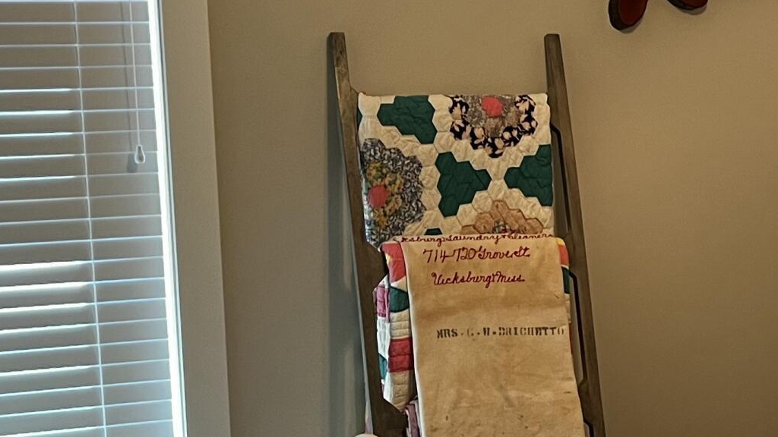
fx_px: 1712
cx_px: 819
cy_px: 288
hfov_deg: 24.2
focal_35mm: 83
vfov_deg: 14.5
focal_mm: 5.7
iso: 125
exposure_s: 1/60
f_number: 1.5
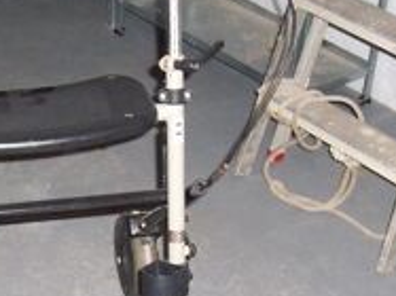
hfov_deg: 20.6
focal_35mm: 95
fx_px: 1086
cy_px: 218
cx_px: 125
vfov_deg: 15.5
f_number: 2.8
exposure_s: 1/60
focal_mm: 5.6
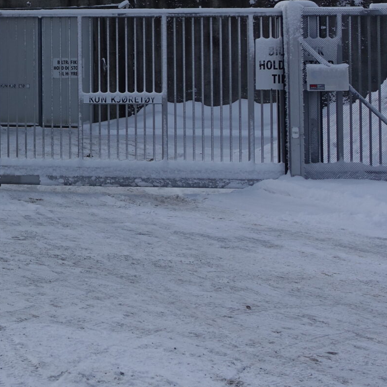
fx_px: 835
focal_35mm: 66
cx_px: -123
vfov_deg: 25.4
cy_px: 48
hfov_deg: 23.0
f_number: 5.6
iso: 125
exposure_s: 1/800
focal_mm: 8.8
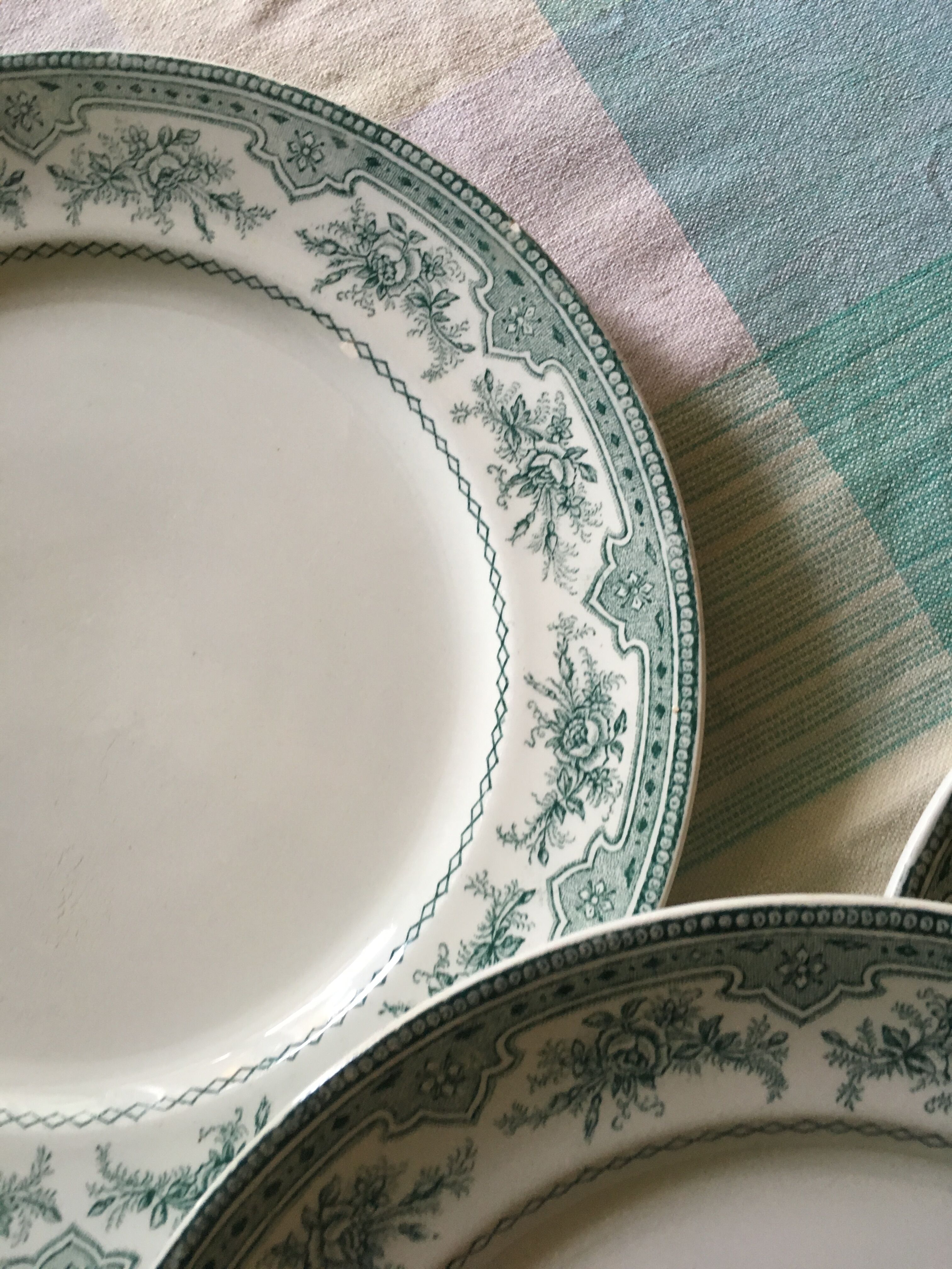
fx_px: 1063
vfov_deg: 61.7
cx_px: 476
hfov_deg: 48.2
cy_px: 634
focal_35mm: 29
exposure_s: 1/33
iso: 125
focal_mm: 4.15
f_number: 2.2
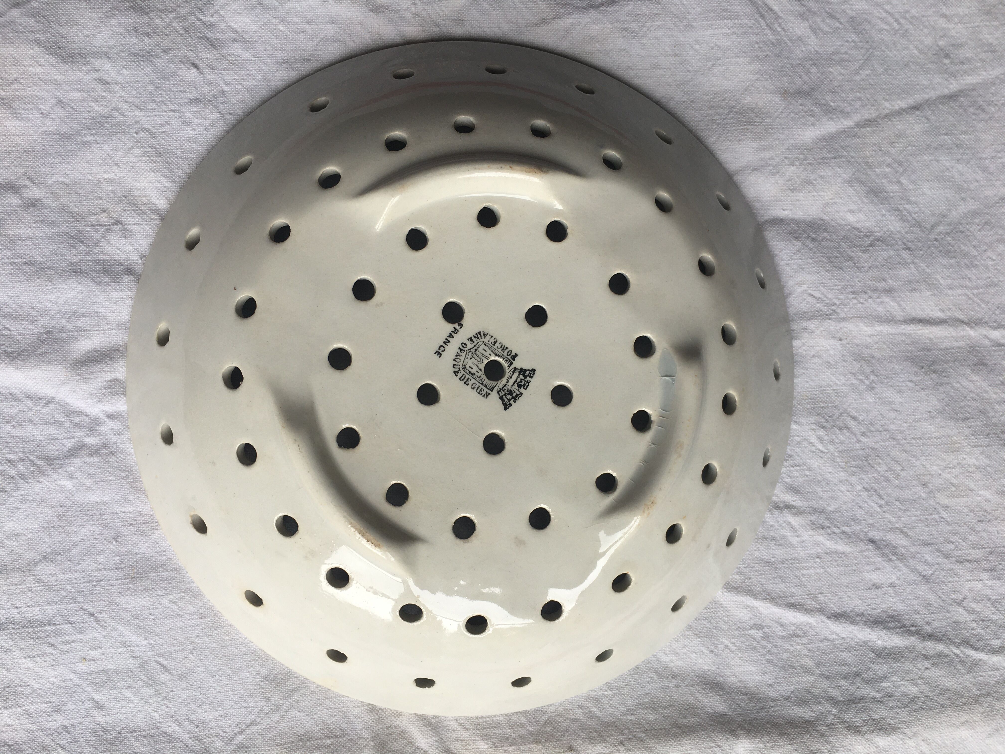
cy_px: 377
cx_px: 502
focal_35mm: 29
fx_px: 842
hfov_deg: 61.7
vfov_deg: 48.2
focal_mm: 4.15
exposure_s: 1/289
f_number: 2.2
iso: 25
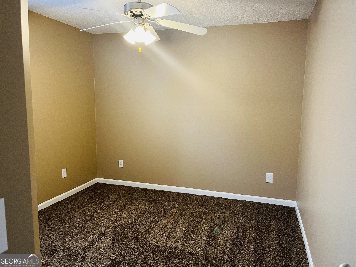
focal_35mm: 26
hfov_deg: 67.3
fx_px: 267
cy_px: 134
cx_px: 178
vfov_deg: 53.1
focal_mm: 5.1
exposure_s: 1/60
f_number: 1.6
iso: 160
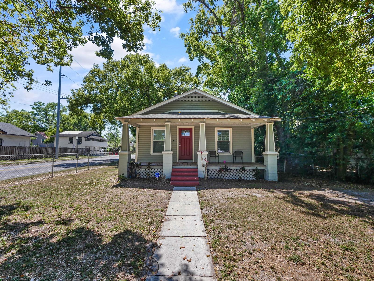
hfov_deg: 102.1
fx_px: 151
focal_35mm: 14
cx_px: 187
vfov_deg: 85.7
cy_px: 140
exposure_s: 1/320
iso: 200
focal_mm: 7
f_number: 6.3
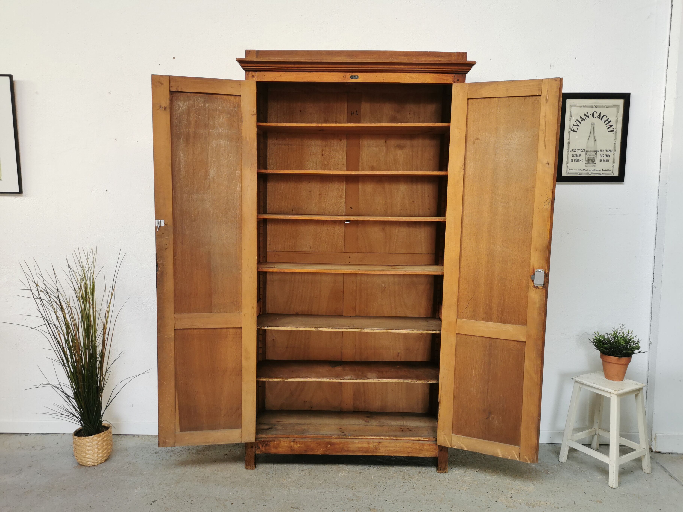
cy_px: 256
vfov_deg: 51.4
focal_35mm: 27
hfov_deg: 65.3
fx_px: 533
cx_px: 342
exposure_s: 1/100
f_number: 1.8
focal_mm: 5.58
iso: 100
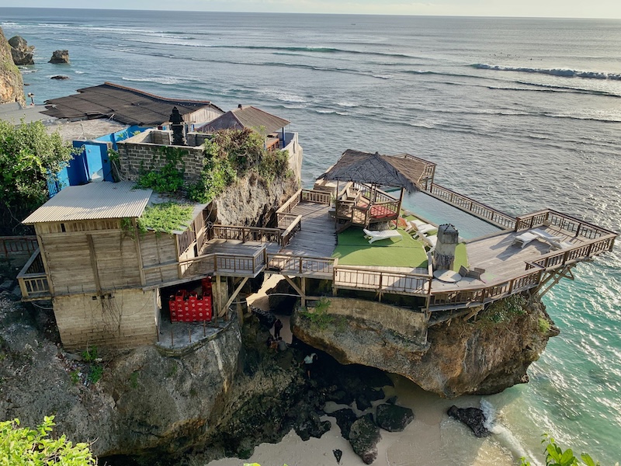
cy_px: 233
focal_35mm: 26
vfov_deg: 53.1
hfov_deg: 67.3
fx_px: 466
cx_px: 310
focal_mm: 4.25
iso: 25
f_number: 1.8
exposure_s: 1/1149
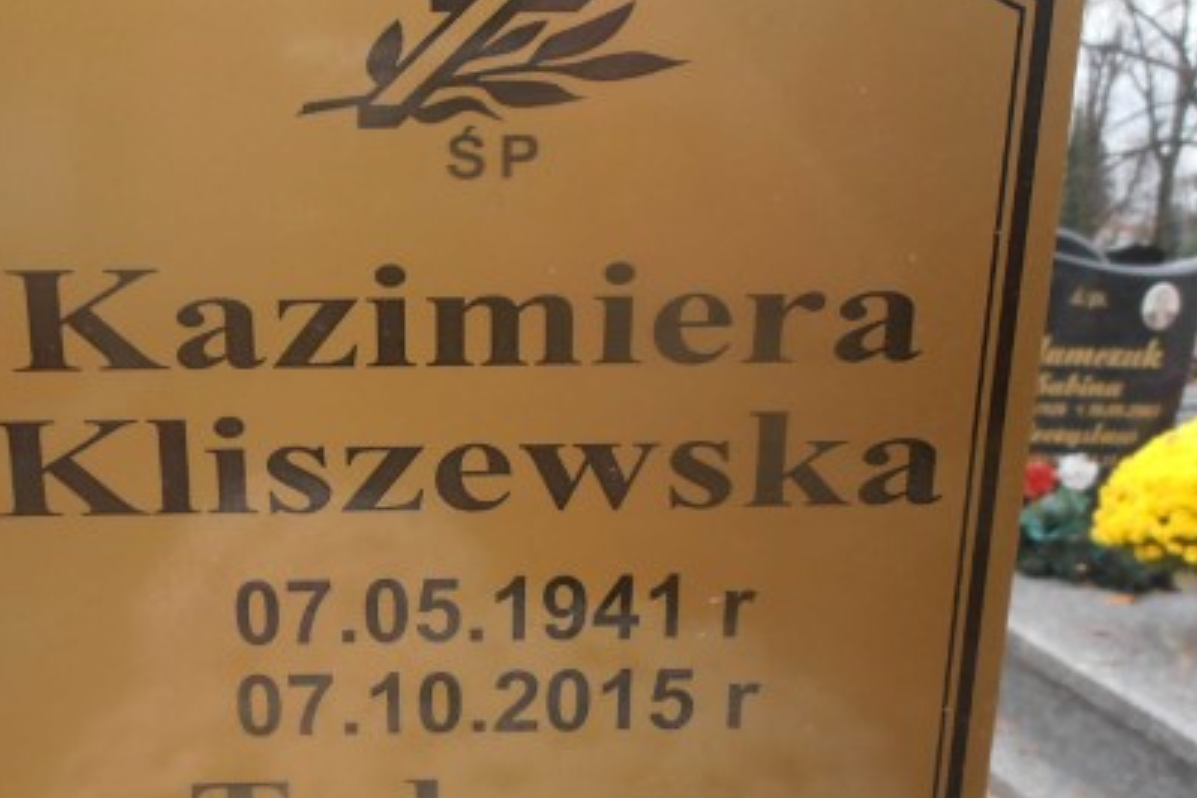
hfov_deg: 47.8
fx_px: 1330
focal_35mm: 40
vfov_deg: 33.0
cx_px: 414
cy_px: 561
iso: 80
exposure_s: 1/100
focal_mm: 4.2
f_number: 3
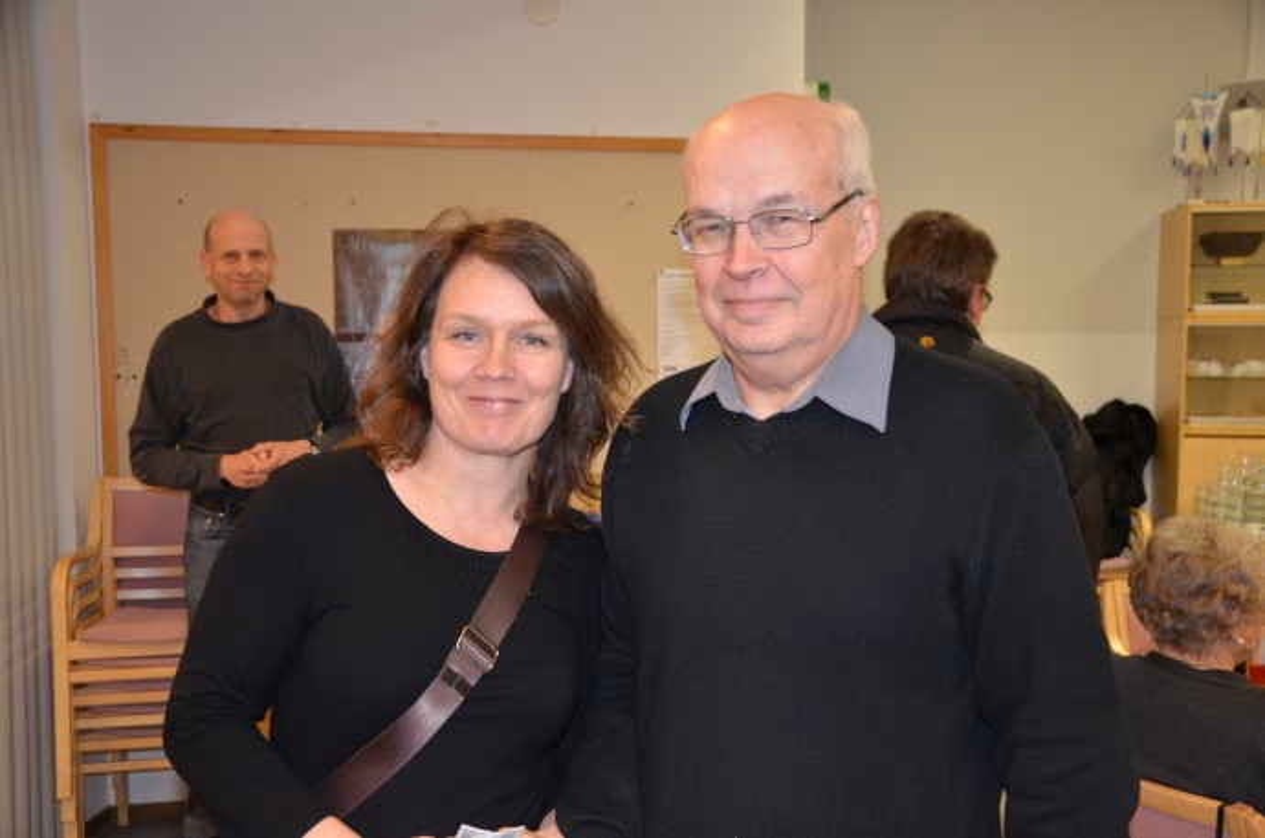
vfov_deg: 34.1
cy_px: 419
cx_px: 632
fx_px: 1368
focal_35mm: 39
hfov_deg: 49.6
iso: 800
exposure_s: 1/60
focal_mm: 26
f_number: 4
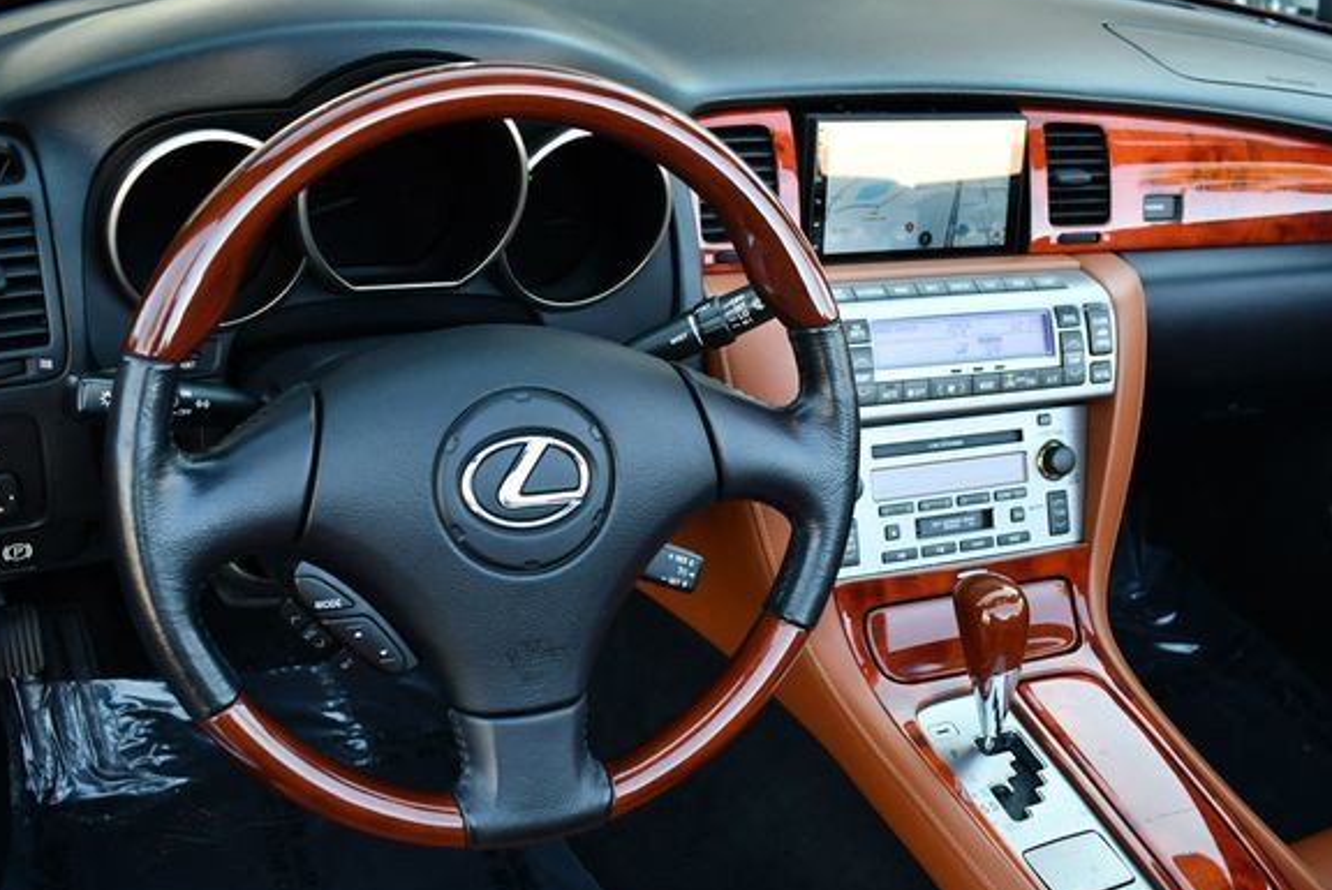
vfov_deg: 33.5
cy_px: 458
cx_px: 636
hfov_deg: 48.4
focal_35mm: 40
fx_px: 1481
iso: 560
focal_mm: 18
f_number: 3.5
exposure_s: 1/250
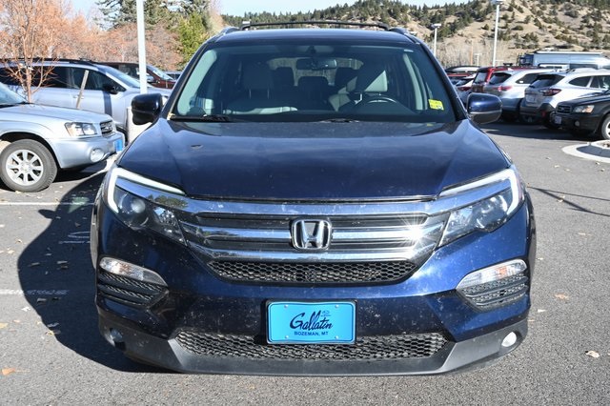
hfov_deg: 54.5
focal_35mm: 35
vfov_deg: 37.8
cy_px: 203
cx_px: 305
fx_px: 593
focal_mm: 35
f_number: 22
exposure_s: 1/30
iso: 220
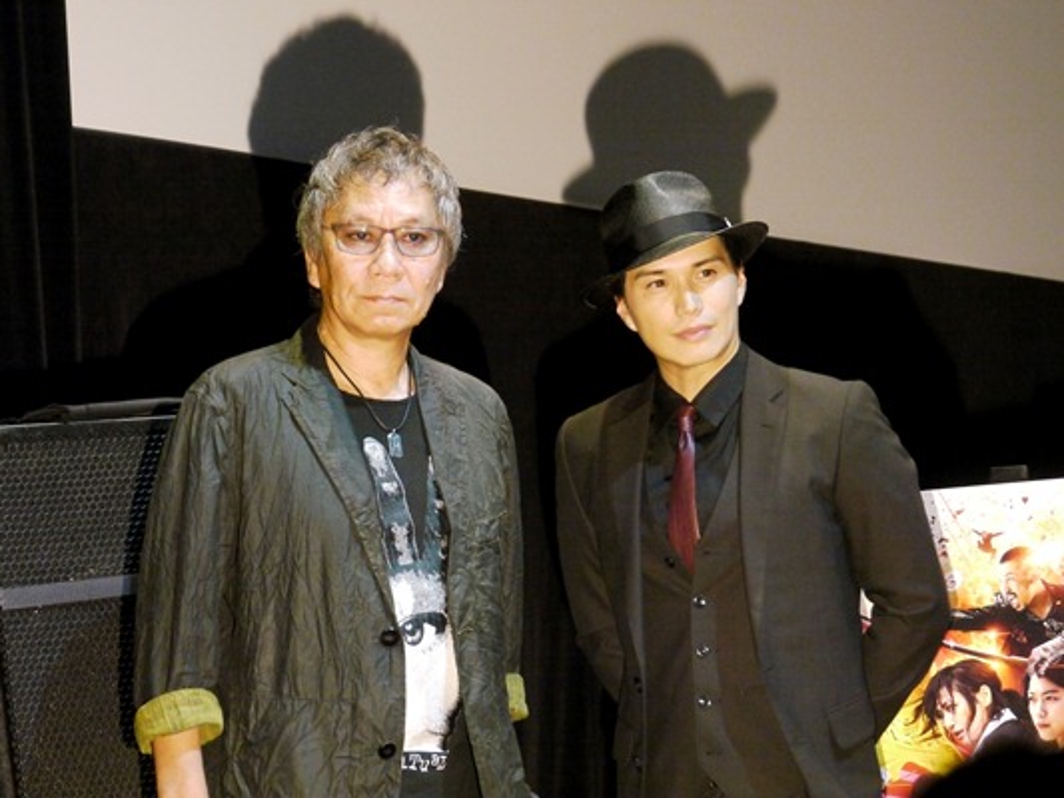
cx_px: 532
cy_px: 399
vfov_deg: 13.7
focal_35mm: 108
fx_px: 3320
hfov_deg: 18.2
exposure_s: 1/200
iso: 1600
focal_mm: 54
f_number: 5.6
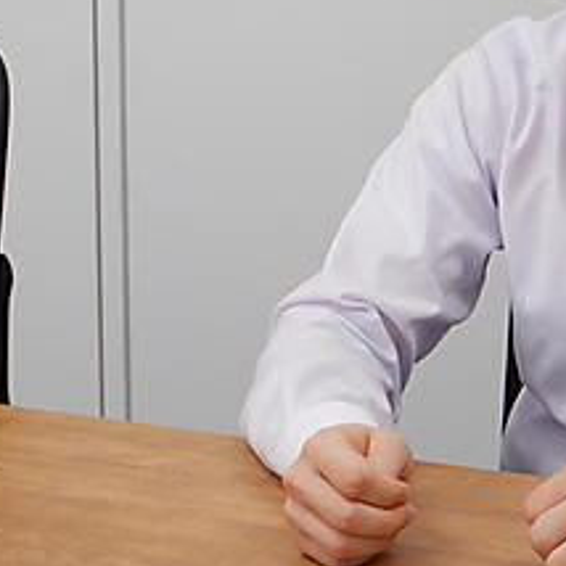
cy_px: 106
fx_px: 2516
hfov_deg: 12.7
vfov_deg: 12.8
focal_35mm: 136
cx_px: 563
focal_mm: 38.5
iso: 640
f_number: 5.2
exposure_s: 1/80
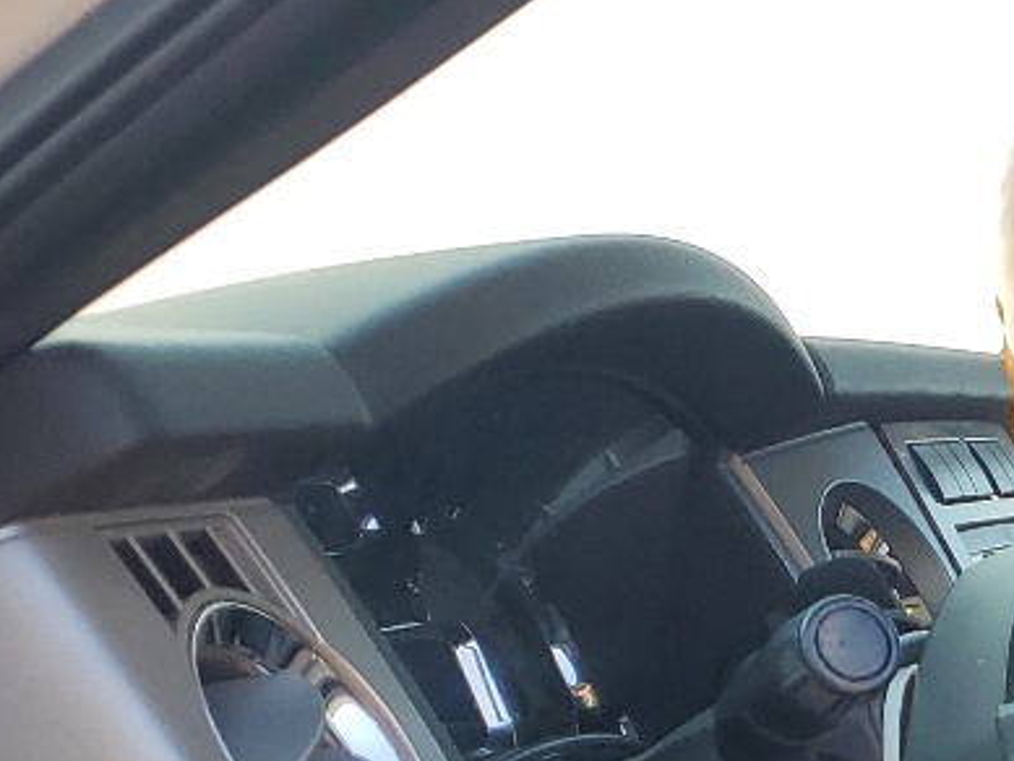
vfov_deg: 12.9
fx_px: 3135
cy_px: 1225
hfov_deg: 15.5
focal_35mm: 107
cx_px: 1895
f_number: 1.5
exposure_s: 1/278
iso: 50
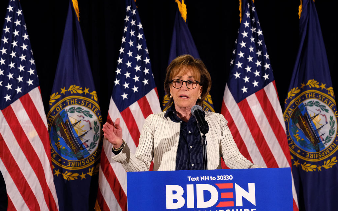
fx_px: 792
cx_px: 169
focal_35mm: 86
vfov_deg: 15.2
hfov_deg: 24.1
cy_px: 112
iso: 2000
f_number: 4
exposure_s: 1/200
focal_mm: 56
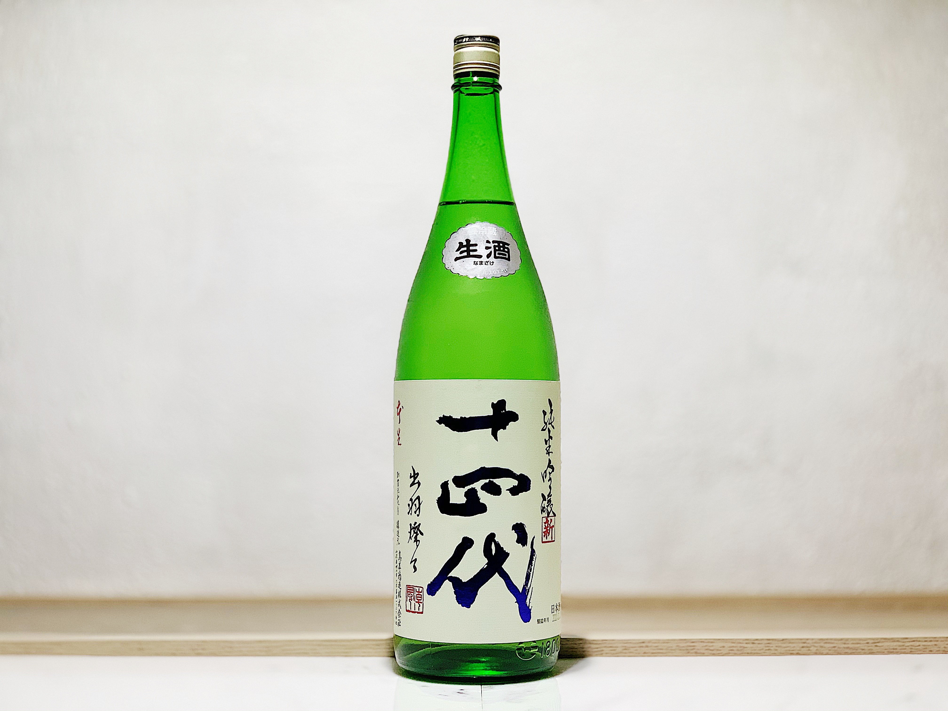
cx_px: 474
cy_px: 356
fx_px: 1424
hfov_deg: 36.8
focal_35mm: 52
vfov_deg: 28.0
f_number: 2.4
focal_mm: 6
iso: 100
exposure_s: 1/98
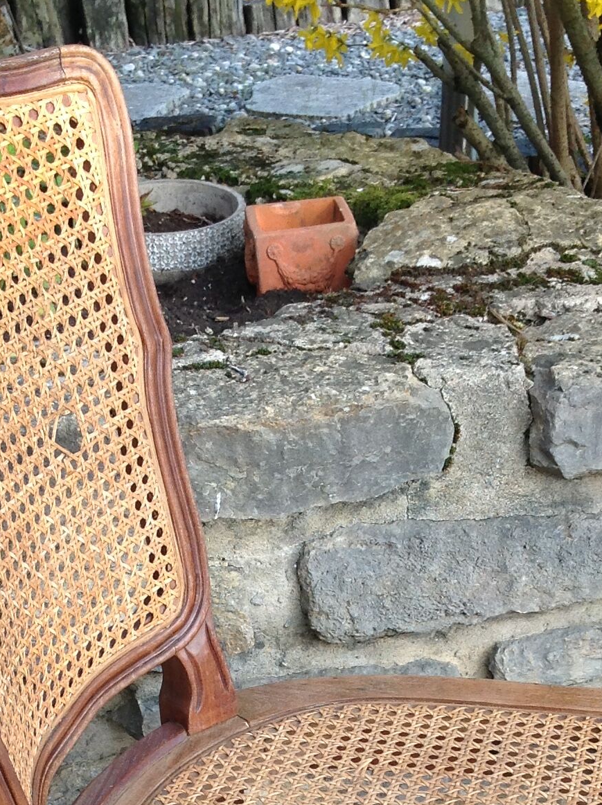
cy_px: 795
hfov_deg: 18.9
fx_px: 1813
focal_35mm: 78
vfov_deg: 24.0
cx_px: 281
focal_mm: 4.28
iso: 50
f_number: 2.4
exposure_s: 1/187
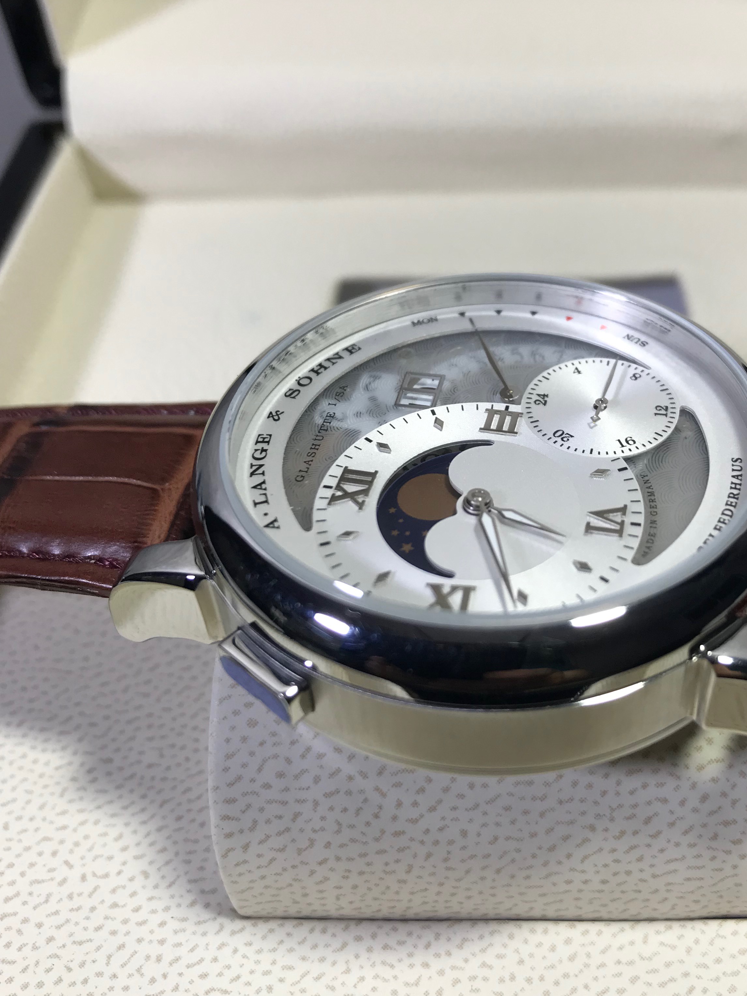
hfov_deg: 38.3
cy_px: 495
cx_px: 488
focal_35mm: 37
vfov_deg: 50.1
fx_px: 1065
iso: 25
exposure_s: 1/100
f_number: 1.8
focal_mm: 3.99
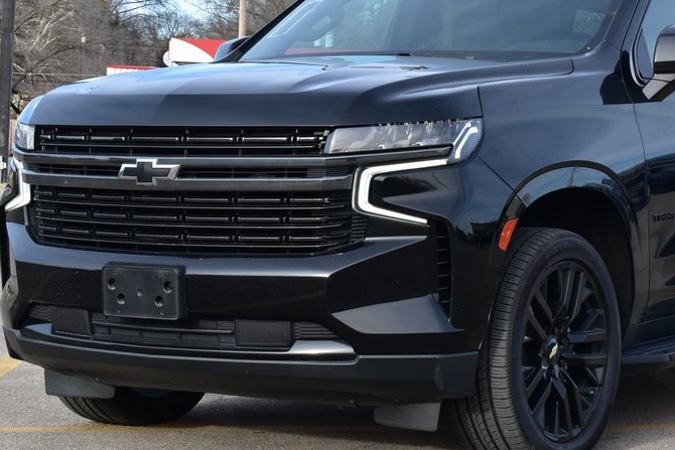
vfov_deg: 12.5
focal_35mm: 110
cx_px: 463
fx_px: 2063
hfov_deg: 18.5
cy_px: 190
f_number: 10
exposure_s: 1/200
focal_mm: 48
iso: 400
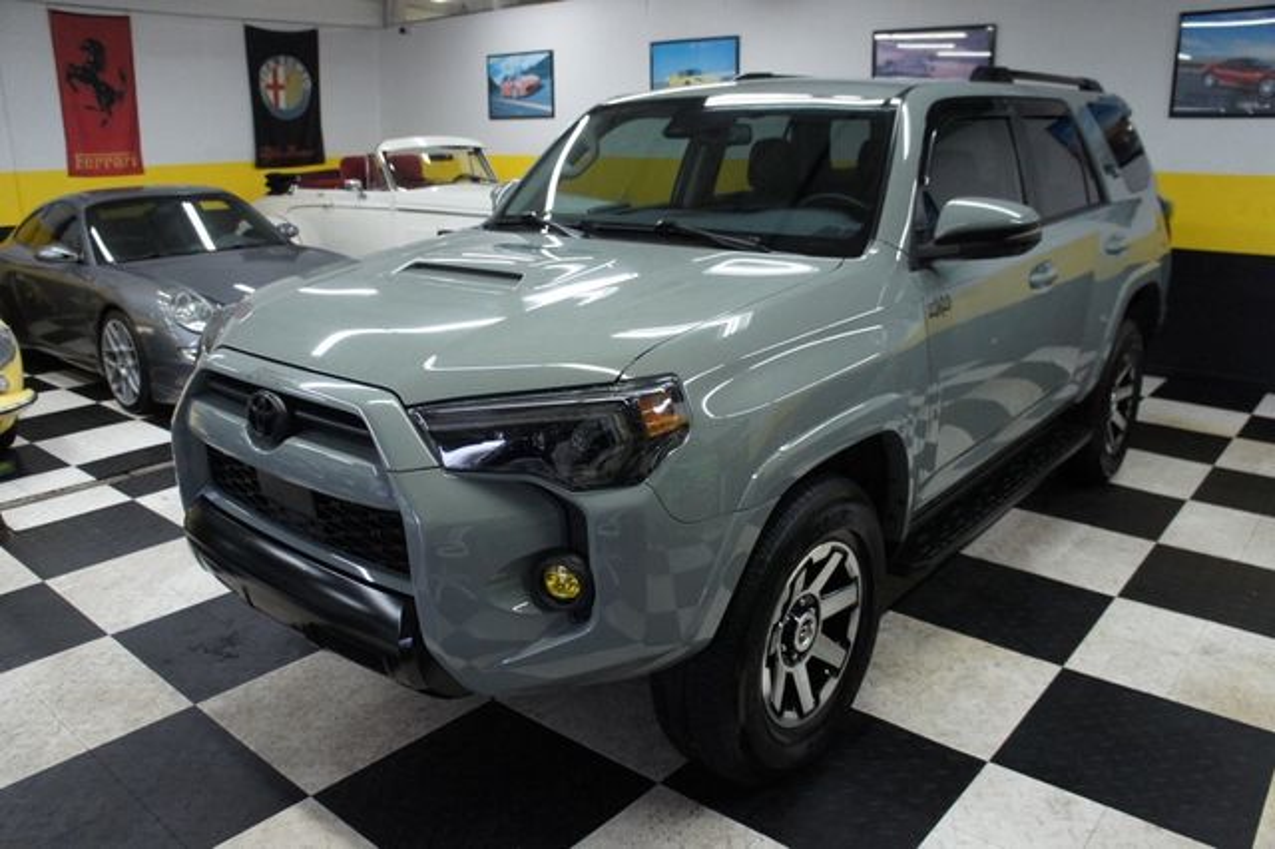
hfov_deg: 67.4
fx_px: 956
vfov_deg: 47.9
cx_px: 638
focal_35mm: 27
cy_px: 424
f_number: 3.5
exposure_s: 1/250
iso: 1600
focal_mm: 18
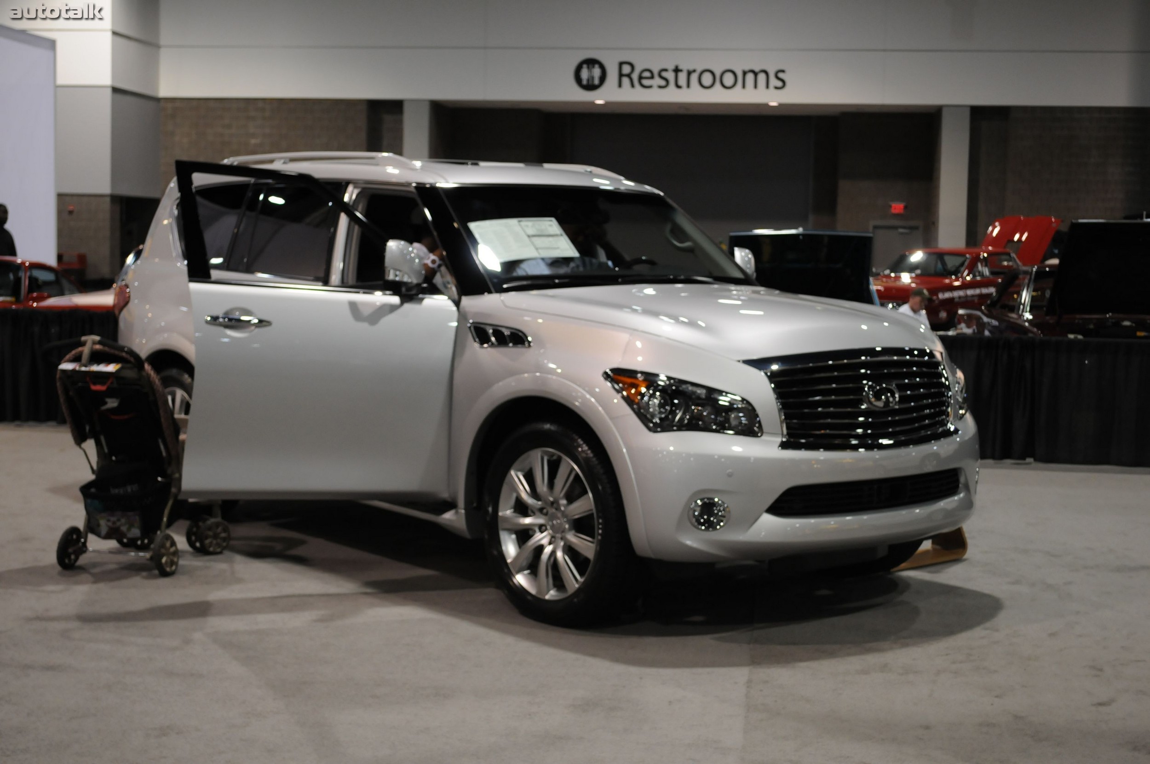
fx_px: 1675
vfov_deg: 25.7
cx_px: 575
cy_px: 382
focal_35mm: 52
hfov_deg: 37.9
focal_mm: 35
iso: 800
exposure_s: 1/50
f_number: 5
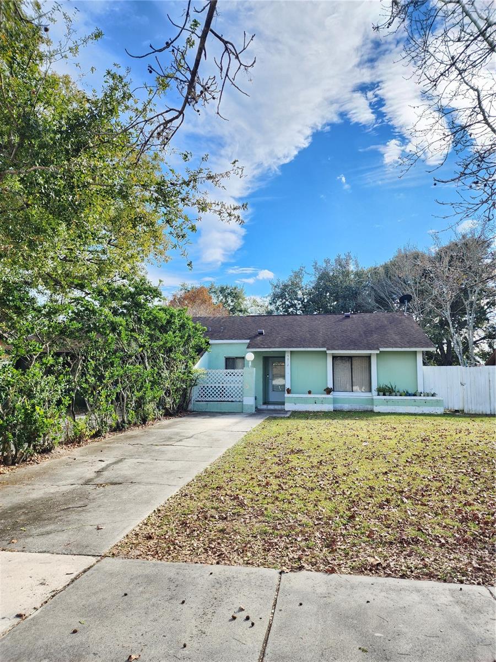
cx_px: 248
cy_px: 331
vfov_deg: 73.9
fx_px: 439
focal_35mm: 23
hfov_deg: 58.9
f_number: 1.8
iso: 12
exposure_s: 1/211
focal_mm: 6.4
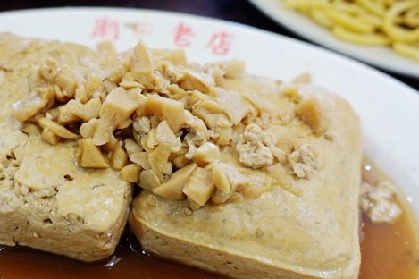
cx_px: 133
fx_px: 500
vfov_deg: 31.1
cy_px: 144
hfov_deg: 44.7
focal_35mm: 43
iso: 400
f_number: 2.5
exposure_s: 1/40
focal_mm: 11.33
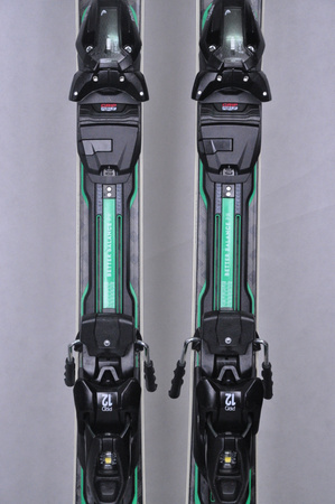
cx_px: 168
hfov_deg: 12.2
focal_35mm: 112
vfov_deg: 18.2
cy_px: 252
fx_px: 1574
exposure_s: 1/125
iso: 3200
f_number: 8
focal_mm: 75
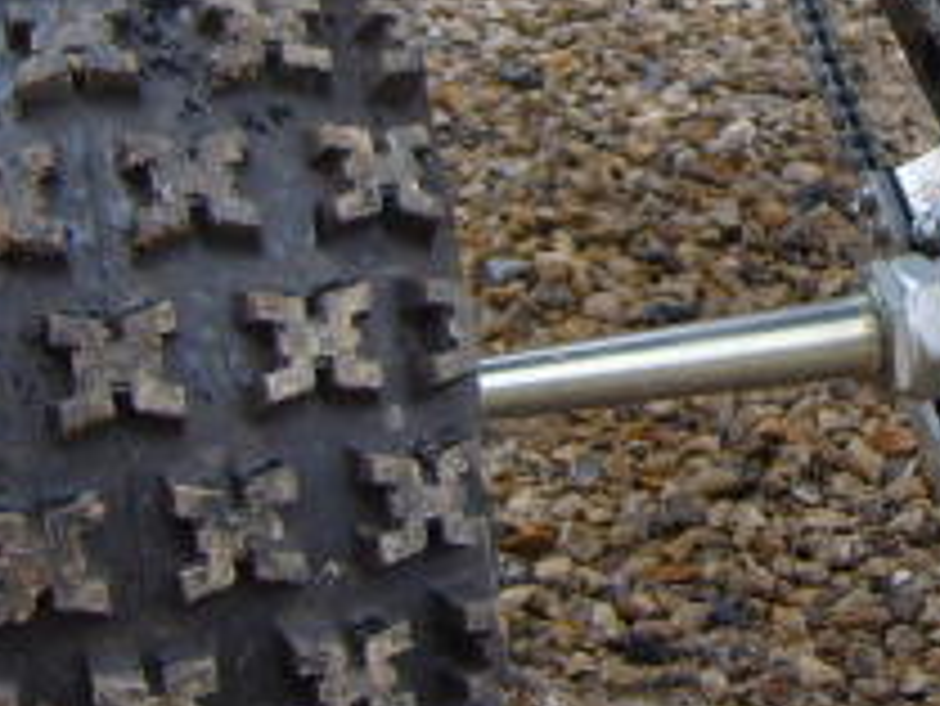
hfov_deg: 16.6
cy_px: 4
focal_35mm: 114
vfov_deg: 12.8
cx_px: 1093
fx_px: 3097
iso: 80
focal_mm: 7.4
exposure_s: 1/125
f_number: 2.8
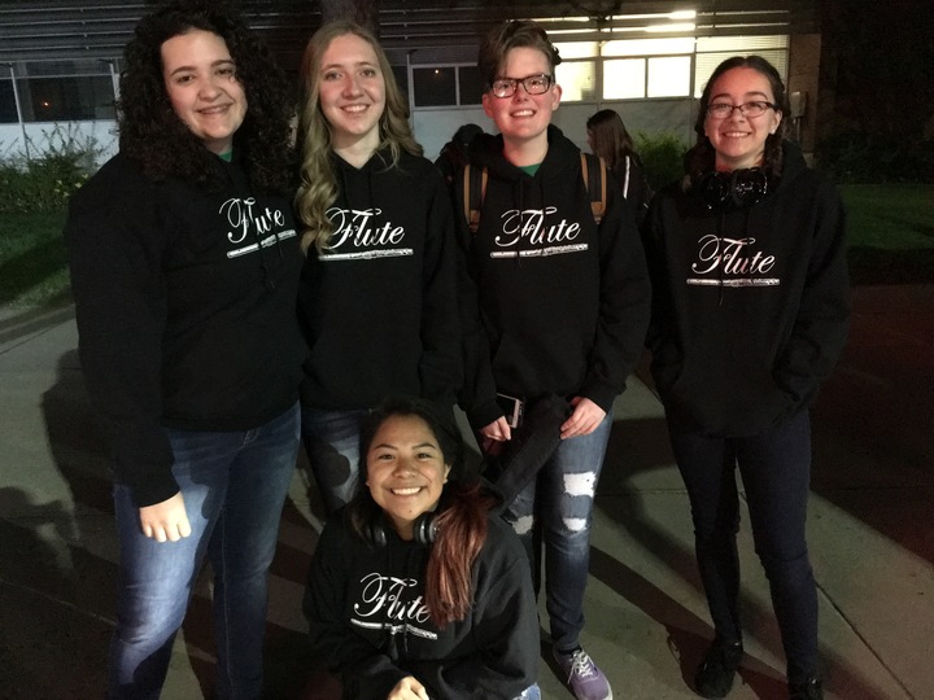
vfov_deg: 48.2
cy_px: 350
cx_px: 467
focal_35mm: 29
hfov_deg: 61.7
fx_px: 782
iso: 800
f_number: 2.2
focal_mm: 4.15
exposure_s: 1/15
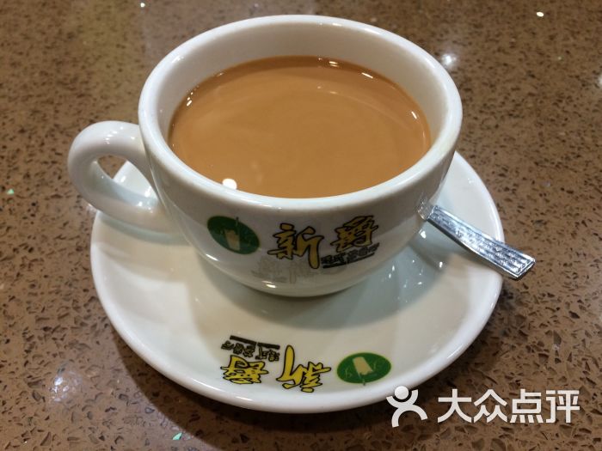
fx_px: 504
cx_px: 301
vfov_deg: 48.2
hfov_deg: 61.7
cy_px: 226
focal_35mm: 29
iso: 160
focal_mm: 4.15
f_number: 2.2
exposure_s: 1/33
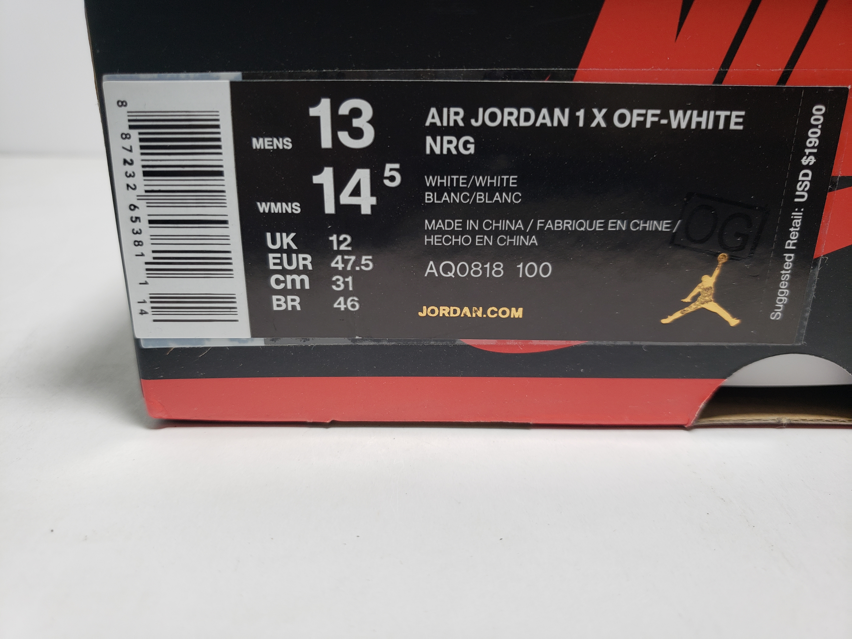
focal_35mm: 26
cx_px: 426
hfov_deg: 67.3
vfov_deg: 53.1
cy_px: 320
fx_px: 640
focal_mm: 4.3
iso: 50
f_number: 1.5
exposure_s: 1/282
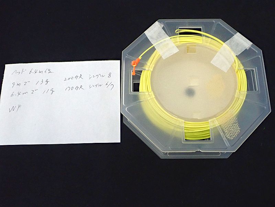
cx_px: 138
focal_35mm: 35
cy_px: 104
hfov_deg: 52.6
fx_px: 278
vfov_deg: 40.7
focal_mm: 6.42
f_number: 3.5
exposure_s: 1/60
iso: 800
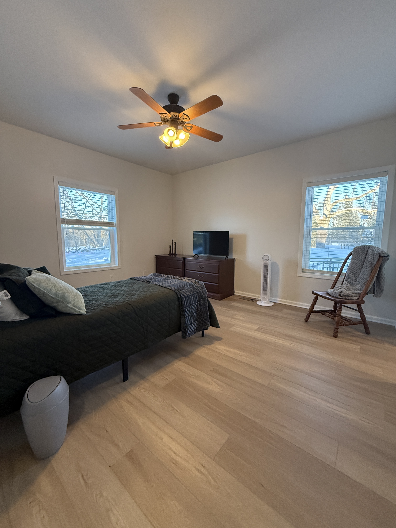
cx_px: 198
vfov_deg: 102.1
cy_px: 264
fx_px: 214
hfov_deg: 85.7
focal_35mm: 14
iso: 400
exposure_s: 1/120
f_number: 2.2
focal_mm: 2.22
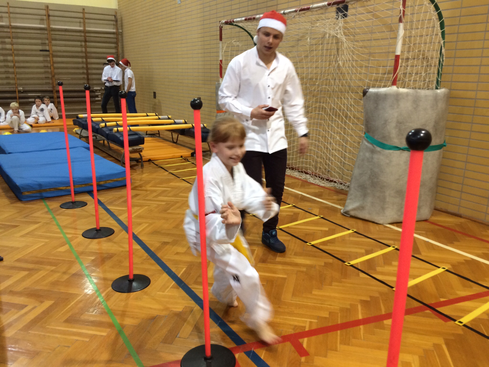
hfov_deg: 61.7
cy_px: 184
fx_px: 410
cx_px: 244
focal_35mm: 29
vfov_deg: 48.2
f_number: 2.2
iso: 125
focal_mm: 4.15
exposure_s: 1/33
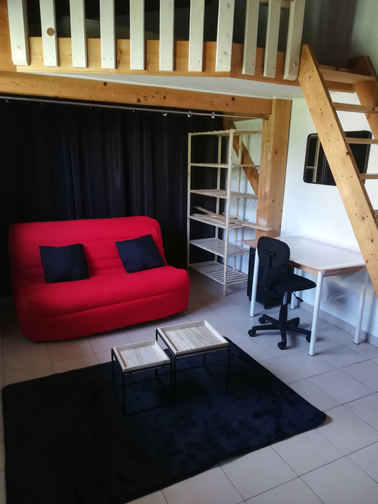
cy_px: 252
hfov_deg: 53.1
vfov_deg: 67.3
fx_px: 379
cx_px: 189
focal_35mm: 26
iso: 250
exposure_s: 1/33.3
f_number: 2.2
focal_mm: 3.81
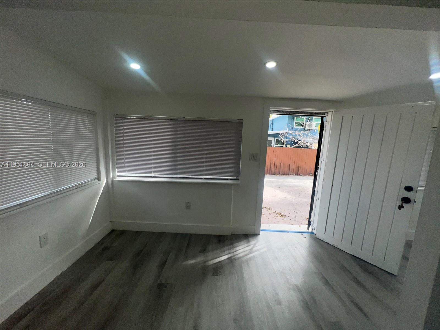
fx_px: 165
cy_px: 165
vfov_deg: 89.9
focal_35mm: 13
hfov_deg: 106.2
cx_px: 220
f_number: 1.8
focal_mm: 1.57
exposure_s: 1/531
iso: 25
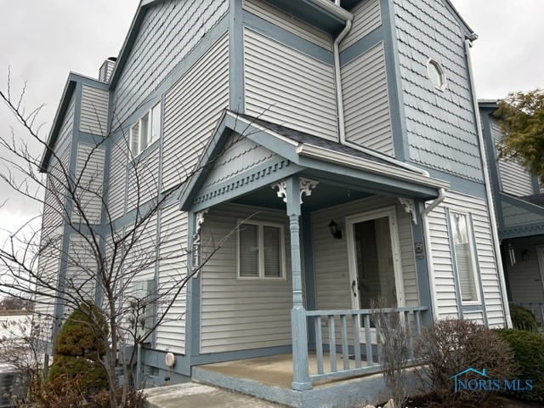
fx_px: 409
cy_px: 204
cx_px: 272
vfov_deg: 53.1
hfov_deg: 67.3
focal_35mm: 26
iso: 50
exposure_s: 1/509
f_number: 1.5
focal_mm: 5.7
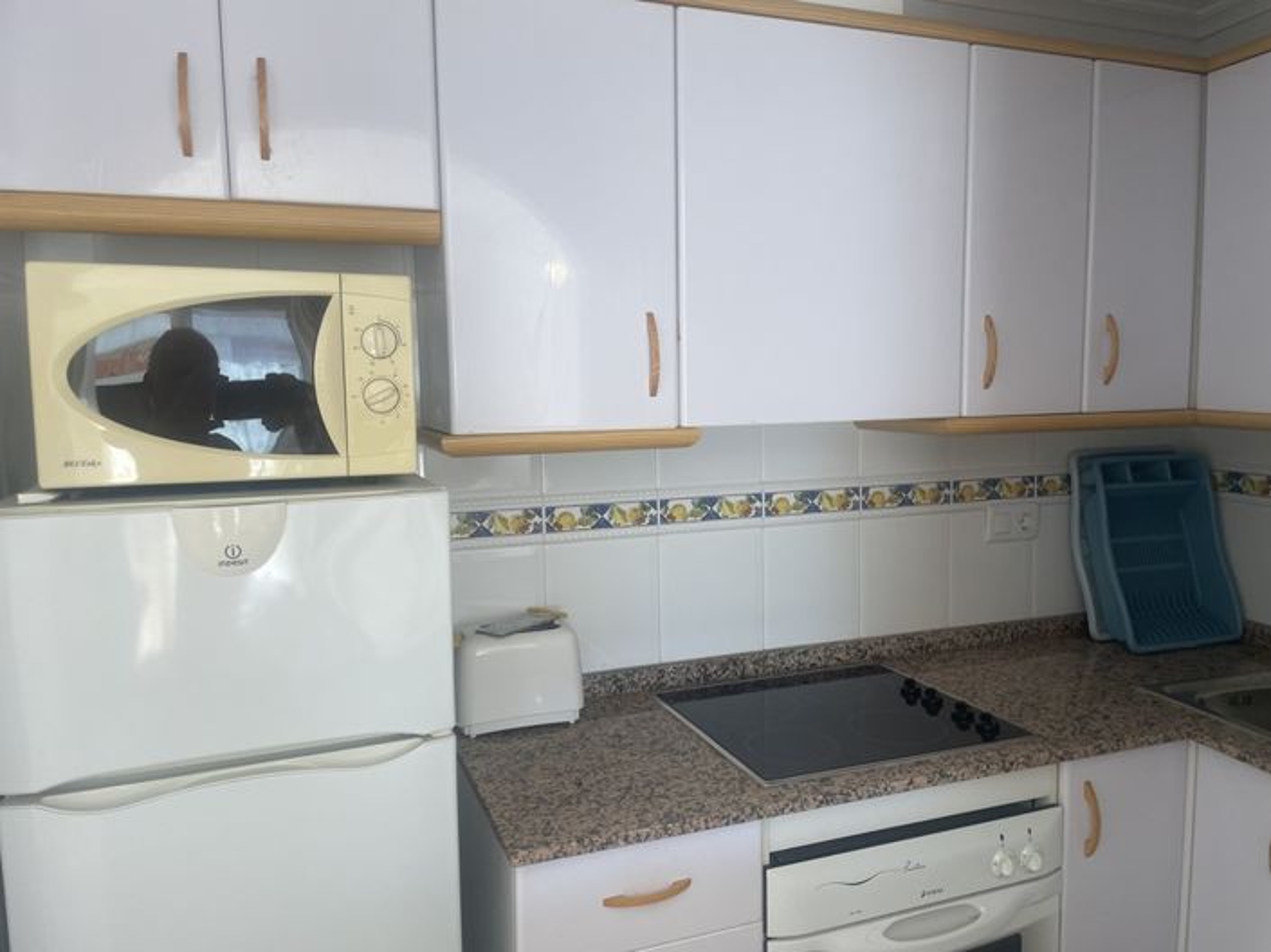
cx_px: 636
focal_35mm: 26
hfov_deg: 67.3
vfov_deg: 53.0
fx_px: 954
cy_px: 476
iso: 50
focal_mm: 4.2
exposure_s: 1/100
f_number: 1.6
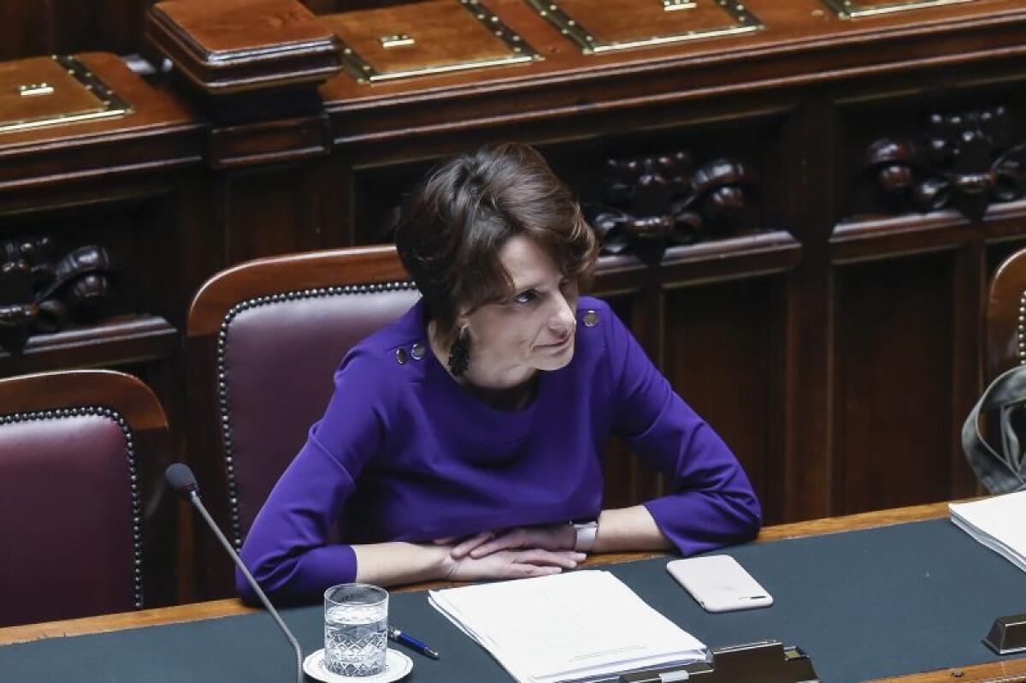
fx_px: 11390
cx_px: 513
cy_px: 342
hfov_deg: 5.2
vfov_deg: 3.4
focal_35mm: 400
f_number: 5
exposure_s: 1/100
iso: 4000
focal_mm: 400
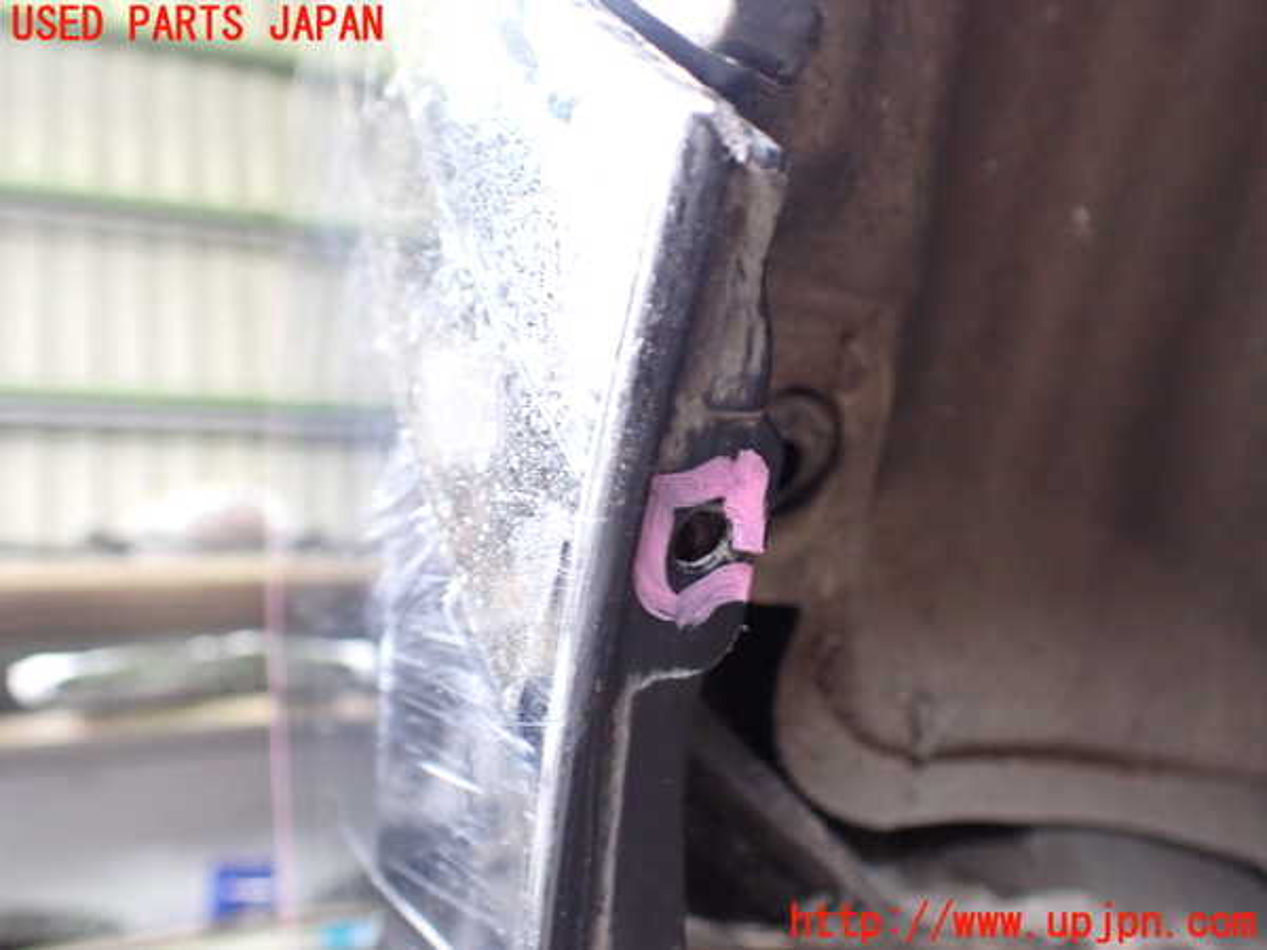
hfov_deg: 60.0
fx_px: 1098
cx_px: 634
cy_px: 475
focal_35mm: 30
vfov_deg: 46.8
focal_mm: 5.4
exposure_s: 1/50
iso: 800
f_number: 2.3
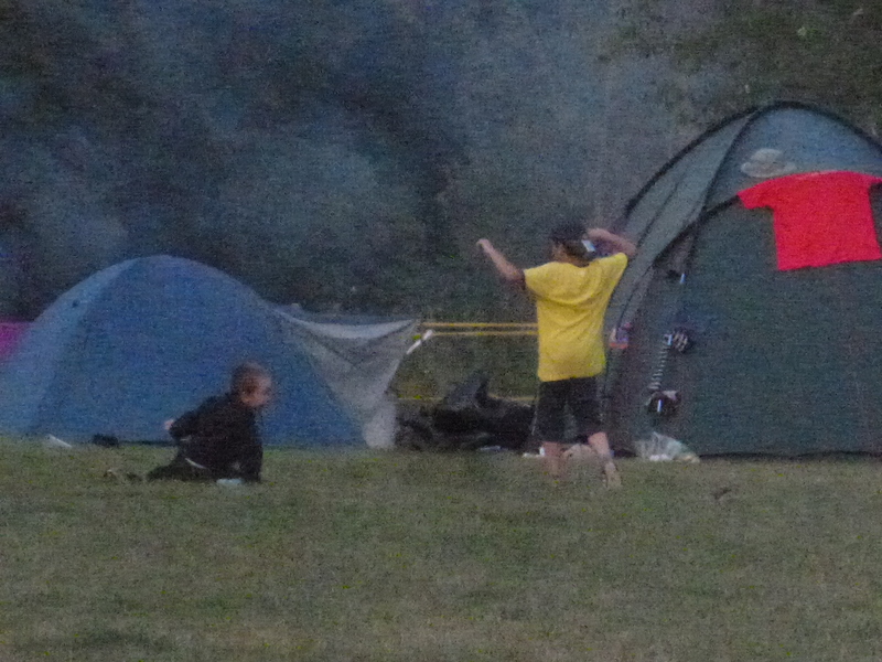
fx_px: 14345
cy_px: 331
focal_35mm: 563
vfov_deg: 2.6
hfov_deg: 3.5
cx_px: 441
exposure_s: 1/80
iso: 1600
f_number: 5.9
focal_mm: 45
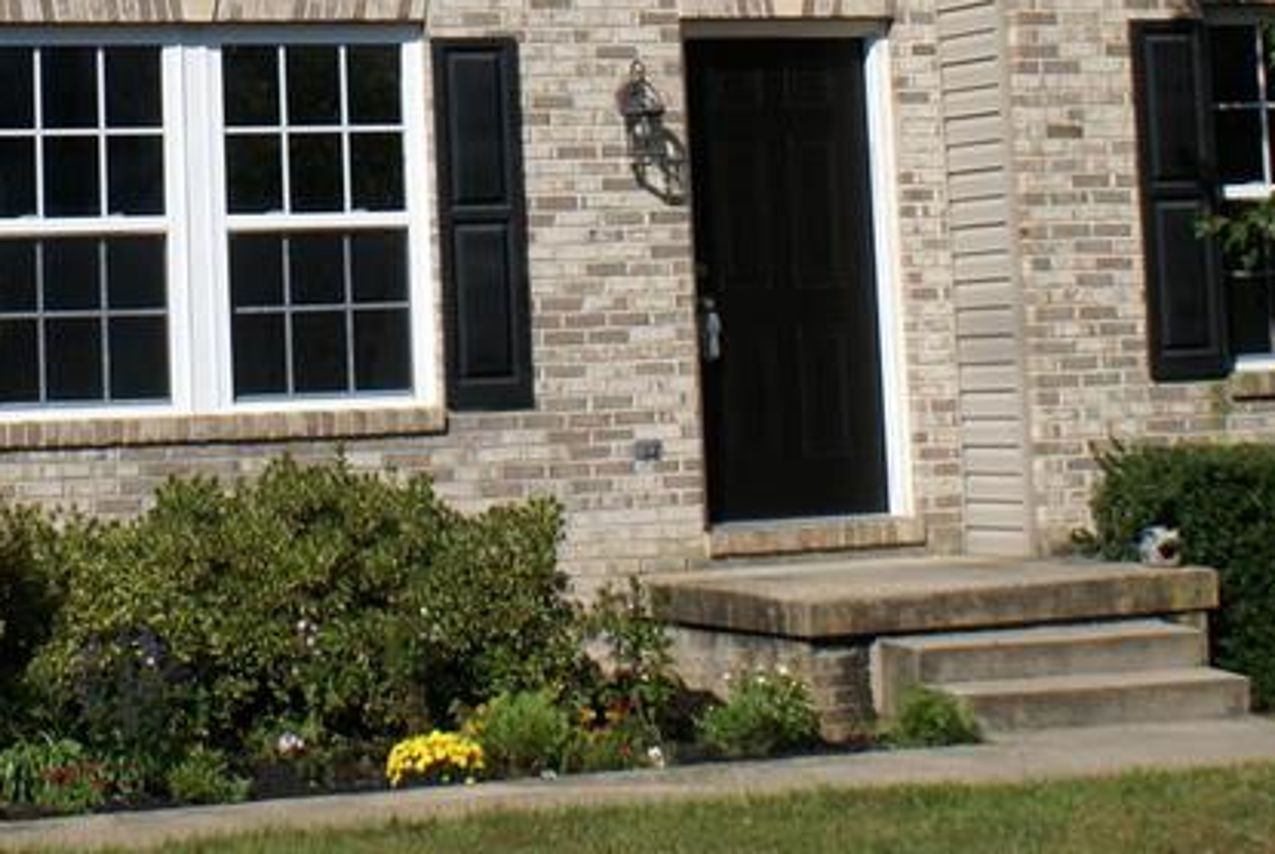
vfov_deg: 12.7
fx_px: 3689
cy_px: -321
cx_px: 237
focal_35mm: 104
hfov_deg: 19.4
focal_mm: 20
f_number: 10
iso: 100
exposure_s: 1/250
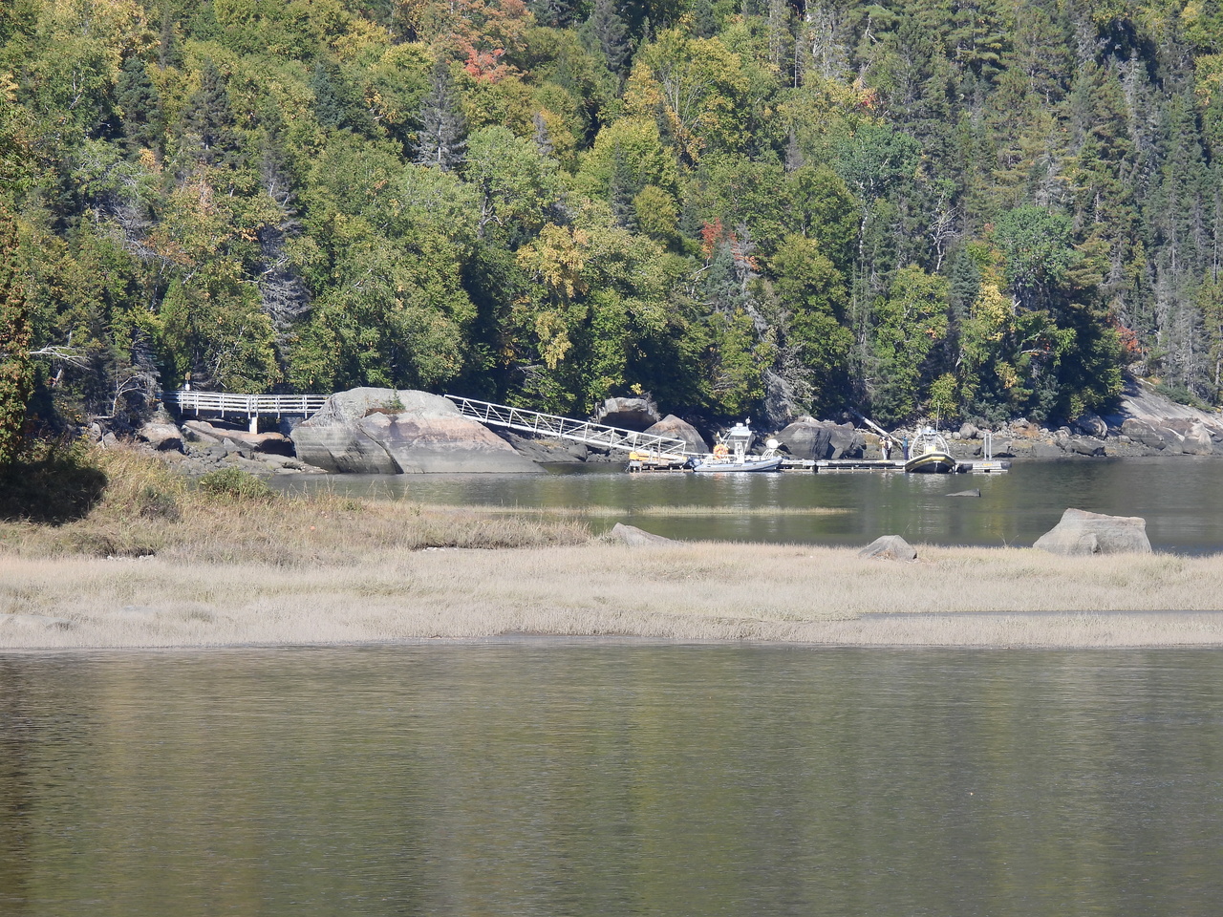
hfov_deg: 5.7
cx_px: 612
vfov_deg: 4.2
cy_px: 458
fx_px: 12366
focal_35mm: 350
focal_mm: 62.5
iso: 100
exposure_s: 1/400
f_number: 5
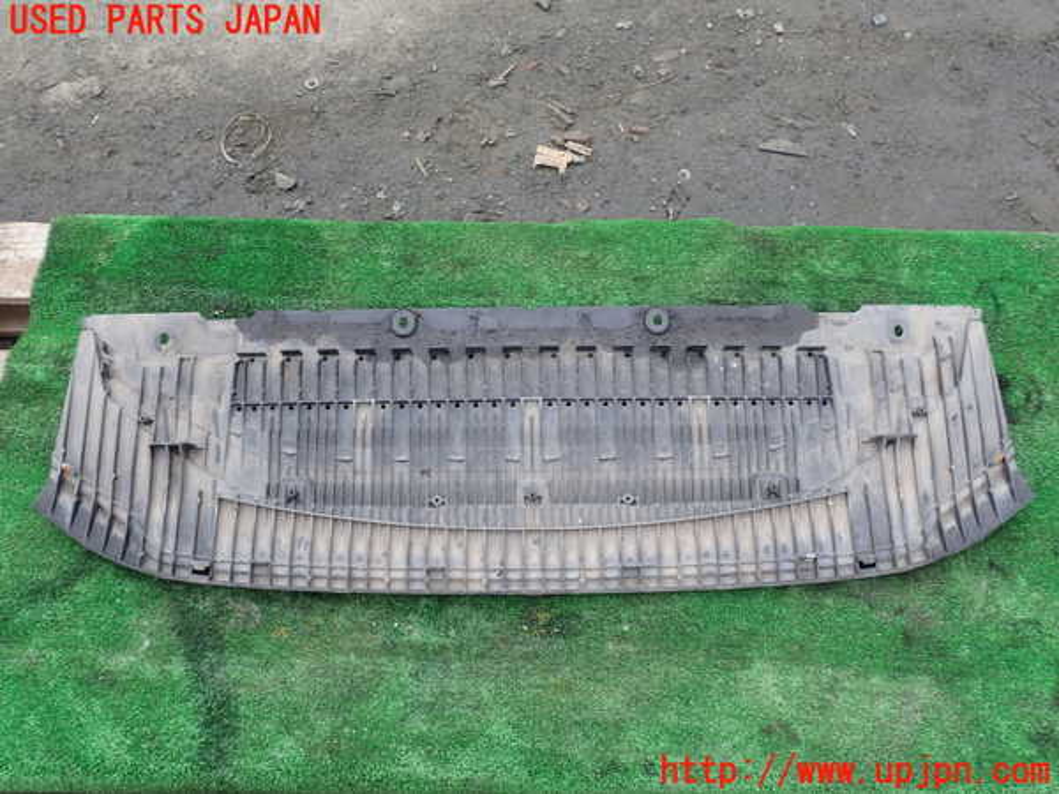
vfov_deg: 46.8
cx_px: 530
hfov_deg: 60.0
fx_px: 918
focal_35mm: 30
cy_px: 397
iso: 100
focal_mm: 5.4
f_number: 3.2
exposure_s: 1/80
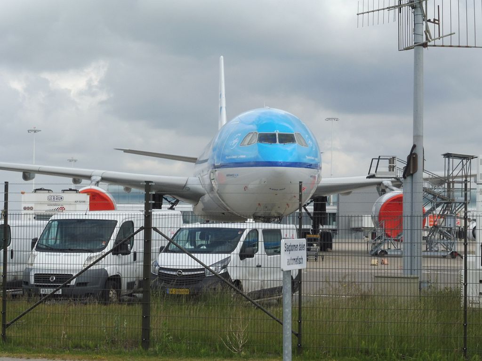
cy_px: 180
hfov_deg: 19.3
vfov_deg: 14.5
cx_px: 241
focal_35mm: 102
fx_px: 1419
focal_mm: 18.2
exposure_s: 1/320
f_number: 7.1
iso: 100
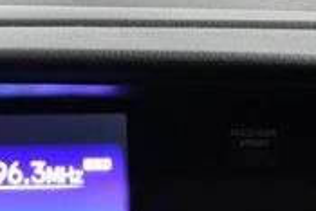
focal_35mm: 132
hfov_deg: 15.2
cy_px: 263
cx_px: -14
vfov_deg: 10.2
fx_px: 1160
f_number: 3.5
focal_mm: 18
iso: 2500
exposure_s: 1/125
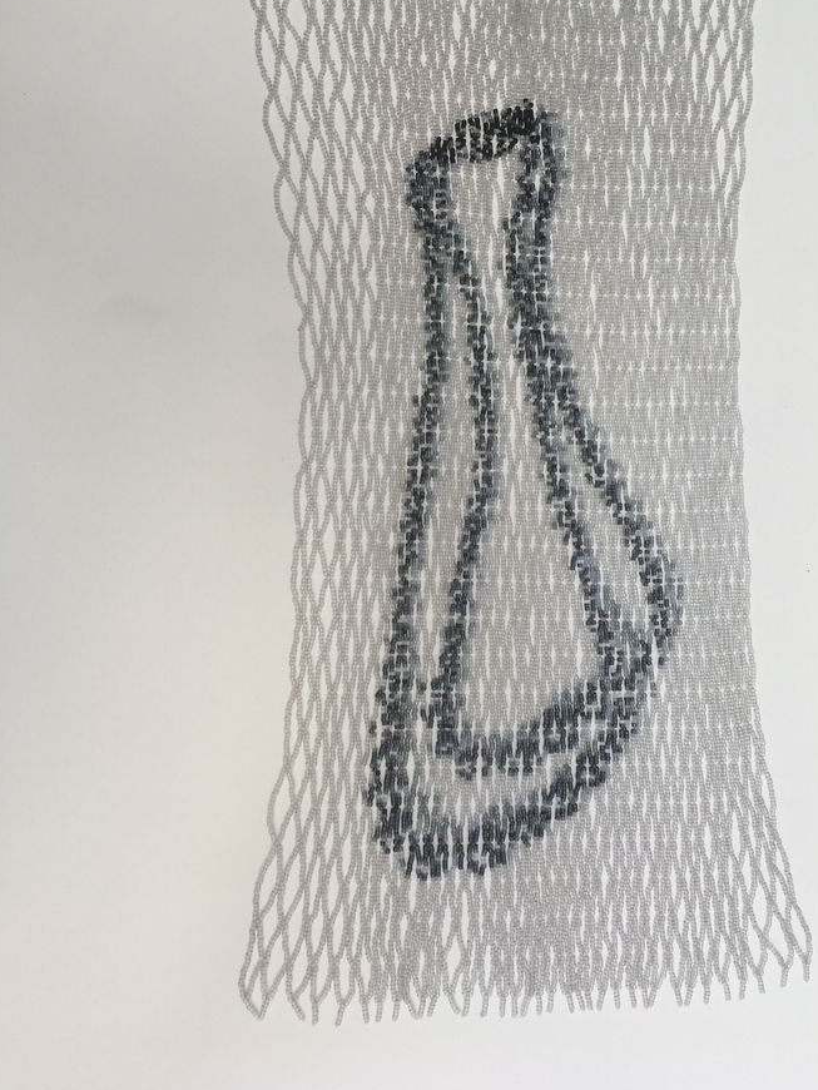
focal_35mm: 32
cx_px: 442
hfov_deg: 44.1
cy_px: 502
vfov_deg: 56.7
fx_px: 1008
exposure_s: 1/394
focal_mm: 4.15
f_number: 2.2
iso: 25
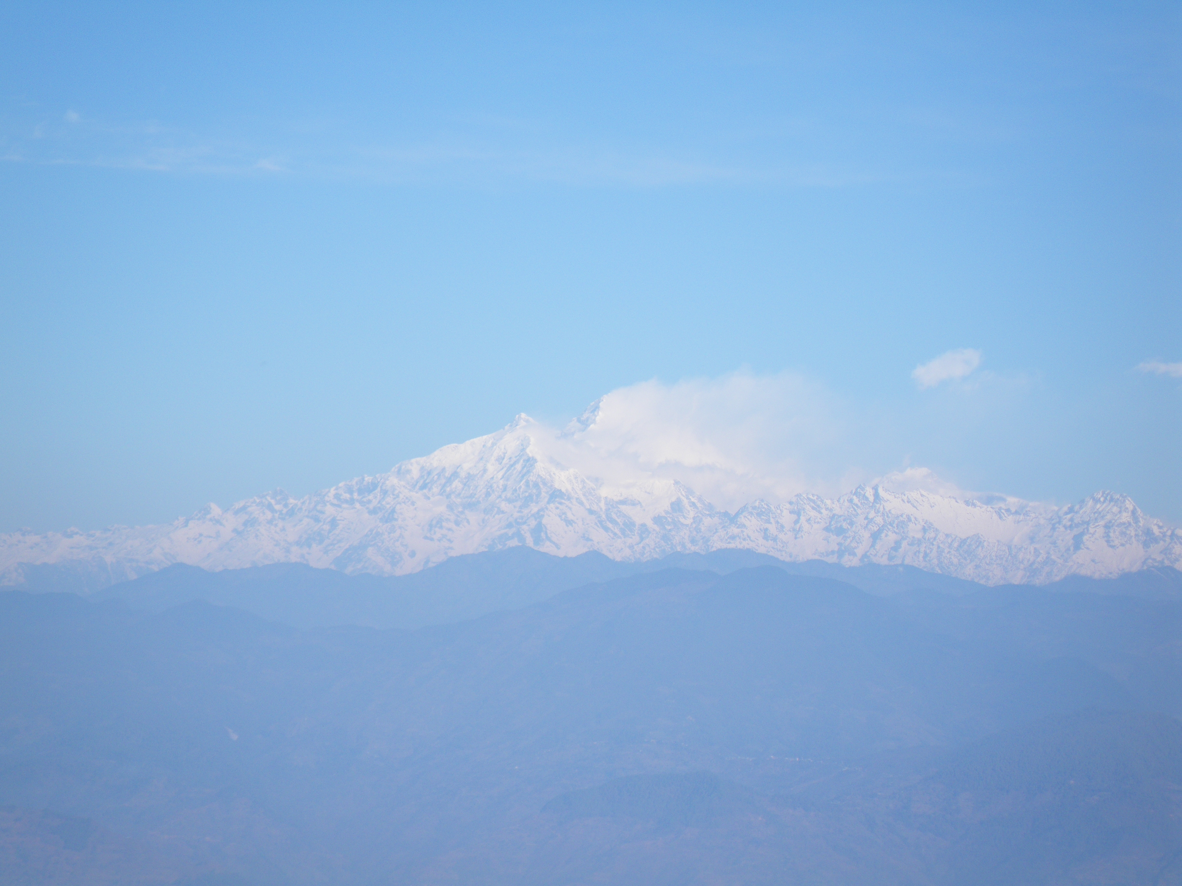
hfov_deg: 14.1
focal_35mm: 140
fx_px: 4780
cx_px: 591
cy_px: 443
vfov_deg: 10.6
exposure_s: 1/250
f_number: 5.5
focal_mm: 25
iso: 50
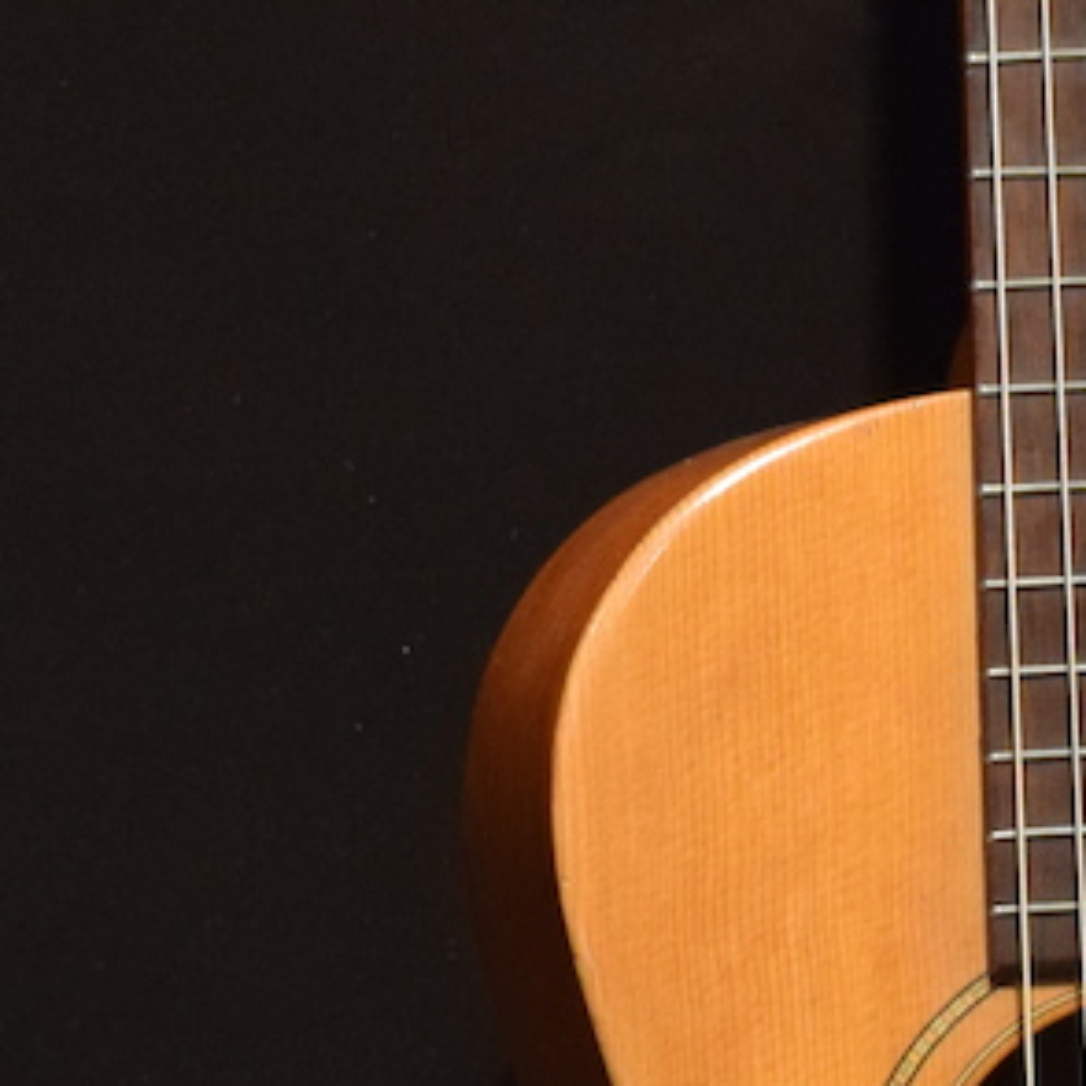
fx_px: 6921
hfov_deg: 8.9
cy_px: 410
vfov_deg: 9.0
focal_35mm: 195
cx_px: 1079
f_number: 4.2
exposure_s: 1/30
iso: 2000
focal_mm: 30
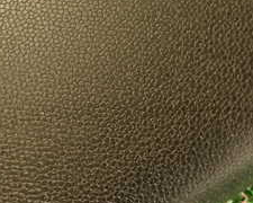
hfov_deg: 28.6
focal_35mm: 65
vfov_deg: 22.5
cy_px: -6
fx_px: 487
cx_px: 57
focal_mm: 4.5
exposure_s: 1/40
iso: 200
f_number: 2
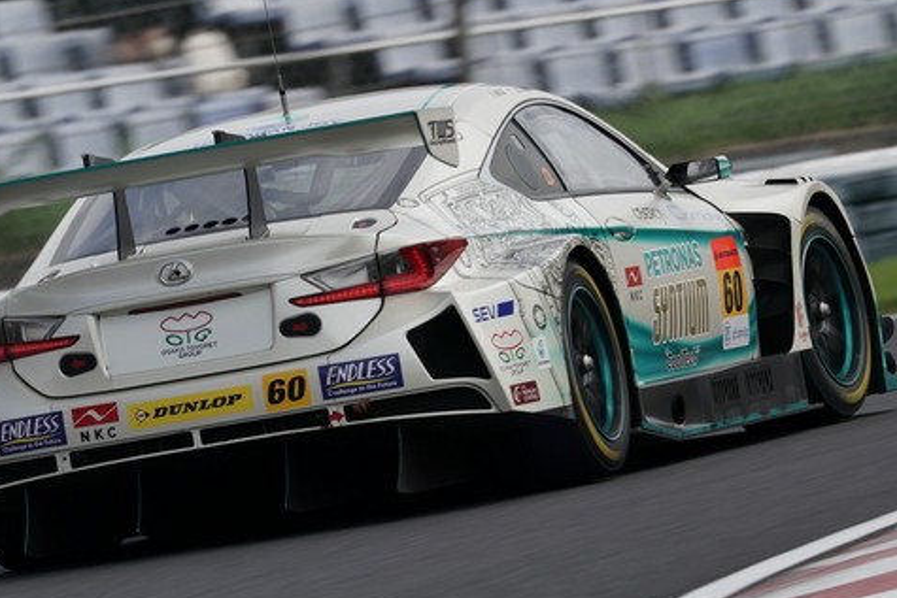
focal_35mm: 1273
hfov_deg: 1.6
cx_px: 550
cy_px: 428
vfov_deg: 1.1
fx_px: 31727
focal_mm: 840
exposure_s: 1/125
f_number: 18
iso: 200
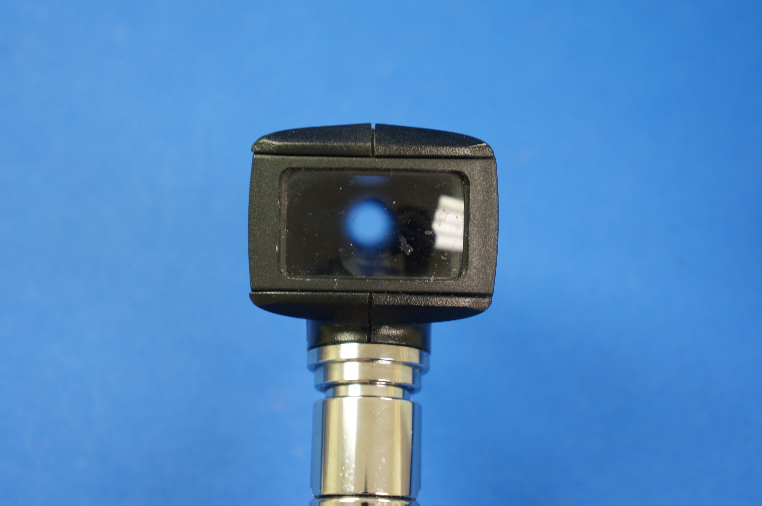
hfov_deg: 31.2
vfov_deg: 21.0
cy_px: 253
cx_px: 381
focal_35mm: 64
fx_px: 1364
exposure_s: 1/15
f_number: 4.5
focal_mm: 43
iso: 400
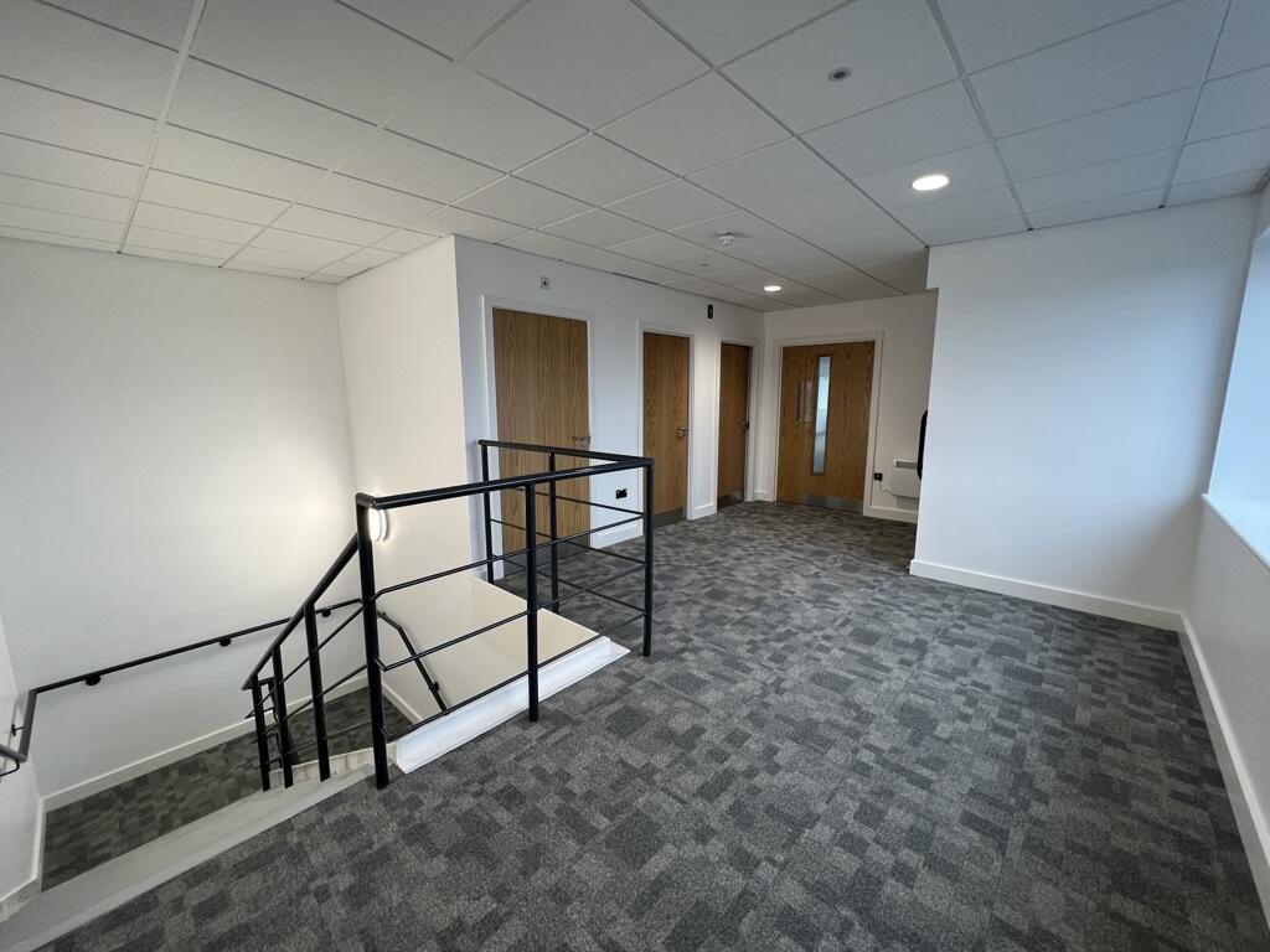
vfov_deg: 89.9
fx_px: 477
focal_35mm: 13
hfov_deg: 106.2
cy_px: 476
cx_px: 635
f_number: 1.8
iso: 125
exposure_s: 1/100
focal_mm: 1.57
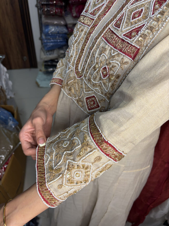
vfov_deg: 67.3
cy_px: 113
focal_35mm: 26
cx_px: 84
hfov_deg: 53.1
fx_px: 169
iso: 100
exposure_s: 1/100
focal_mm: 5.96
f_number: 1.6
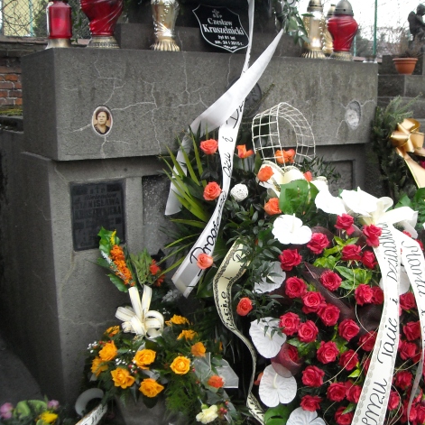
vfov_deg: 40.0
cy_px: 210
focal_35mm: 42
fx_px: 583
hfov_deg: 39.8
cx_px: 258
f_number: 2.8
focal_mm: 5.7
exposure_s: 1/239
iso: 322
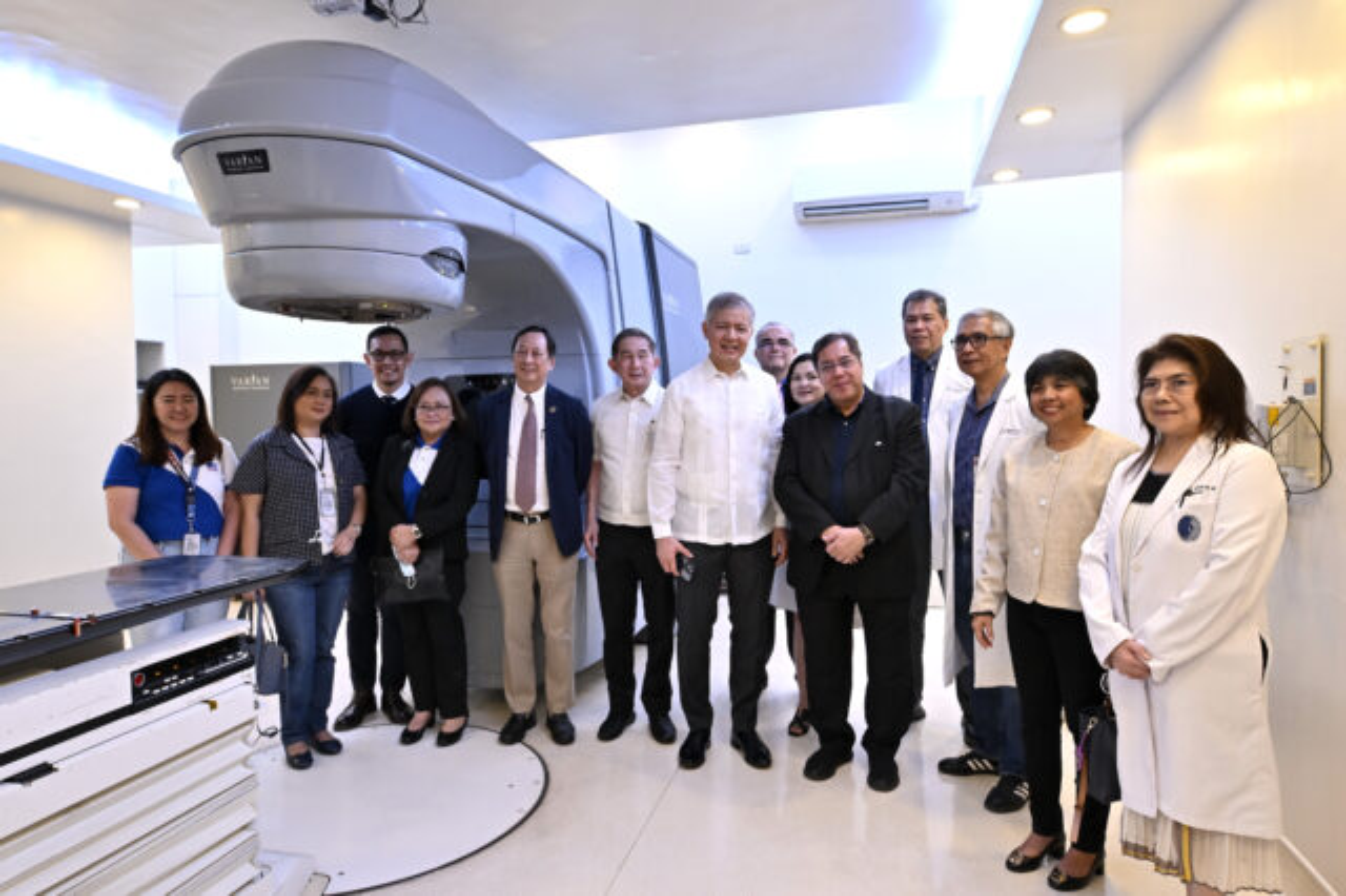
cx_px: 673
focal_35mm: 21
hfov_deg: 81.2
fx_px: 785
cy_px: 448
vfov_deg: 59.4
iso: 1000
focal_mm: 14
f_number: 5
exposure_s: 1/60
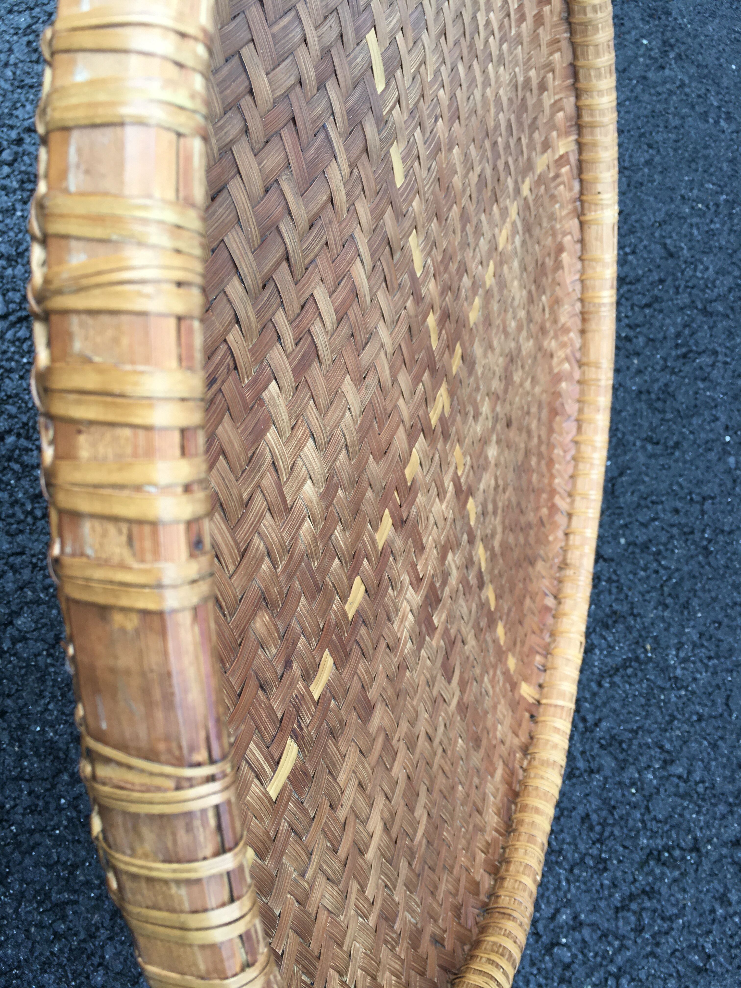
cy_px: 494
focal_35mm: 29
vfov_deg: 61.7
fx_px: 828
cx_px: 370
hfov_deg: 48.2
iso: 40
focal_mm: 4.15
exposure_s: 1/100
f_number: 2.2
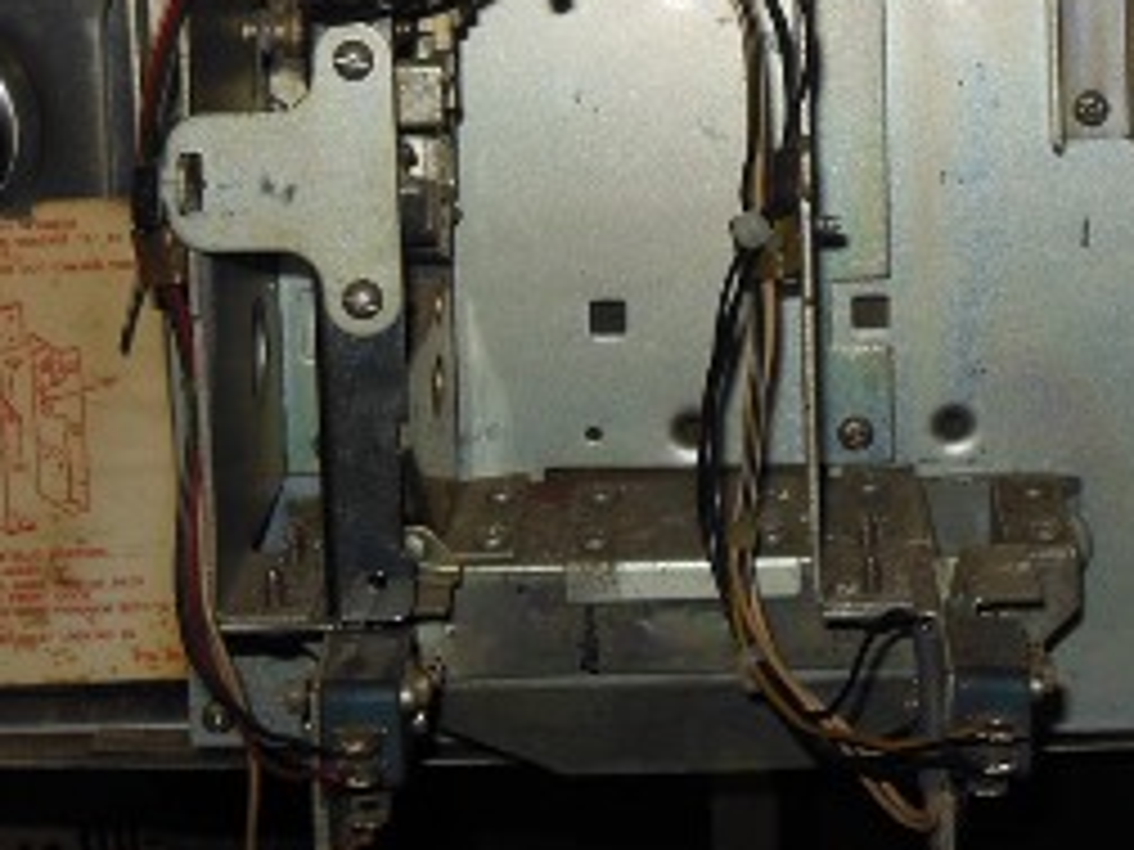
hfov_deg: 22.0
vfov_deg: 16.5
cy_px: 198
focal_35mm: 89
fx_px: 2916
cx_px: 612
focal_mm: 8.9
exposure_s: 1/60
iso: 125
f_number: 4
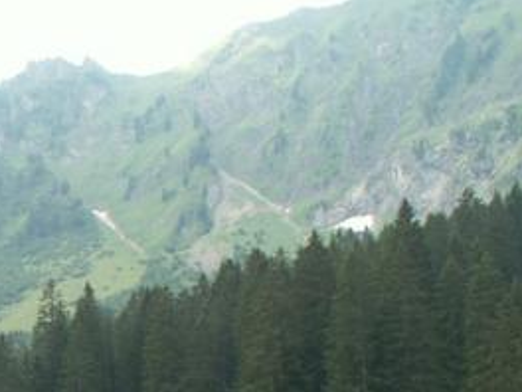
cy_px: 410
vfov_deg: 16.9
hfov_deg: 21.4
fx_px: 1282
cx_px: -107
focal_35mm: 85
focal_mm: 5.86
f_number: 4
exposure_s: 1/80
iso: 50
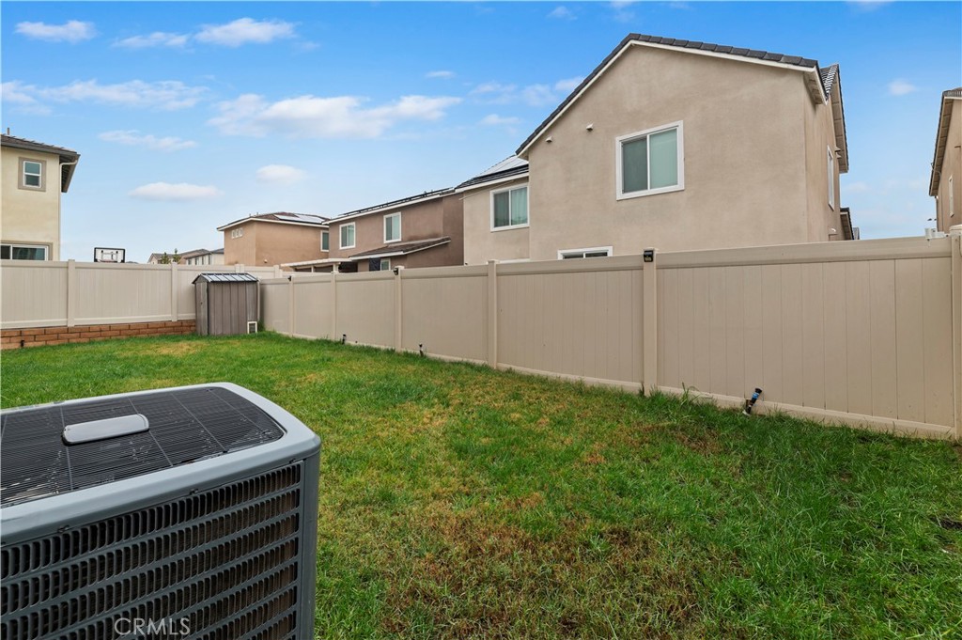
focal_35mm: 15
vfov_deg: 77.2
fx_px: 401
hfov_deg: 100.4
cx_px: 481
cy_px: 320
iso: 500
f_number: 10
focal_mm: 15
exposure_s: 1/160
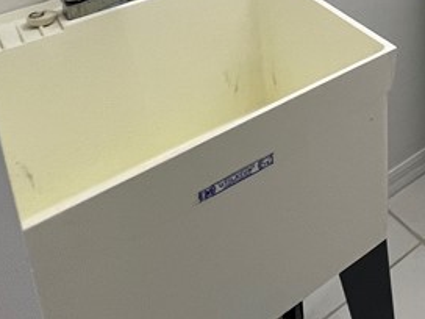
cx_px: 591
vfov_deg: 23.4
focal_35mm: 49
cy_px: -166
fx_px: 602
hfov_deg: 29.1
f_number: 1.8
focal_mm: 1.57
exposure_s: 1/120
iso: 100
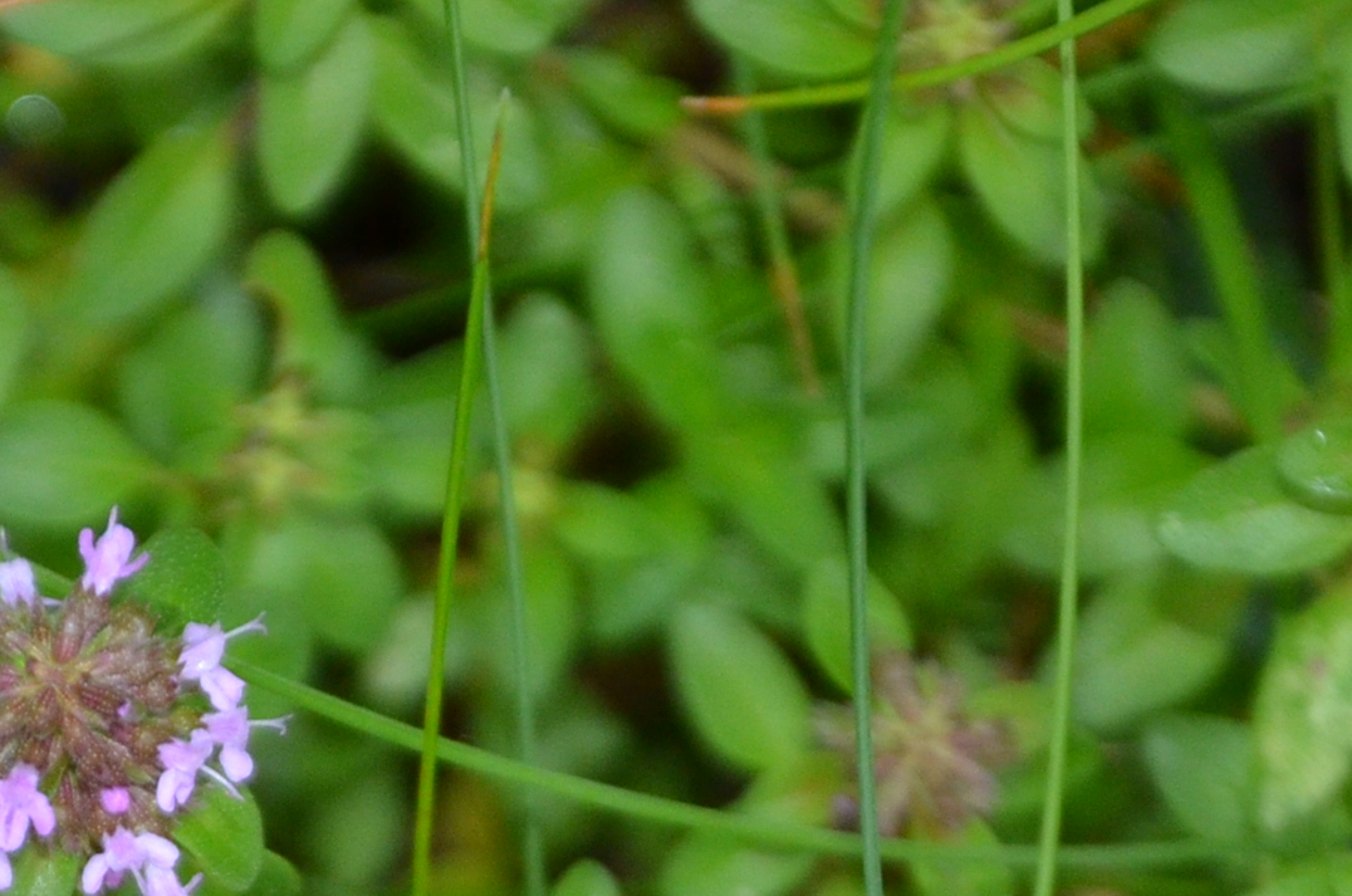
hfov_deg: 4.1
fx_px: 18929
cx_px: 205
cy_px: 1498
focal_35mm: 505
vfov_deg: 2.7
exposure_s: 1/60
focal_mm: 98
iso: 800
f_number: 5.6
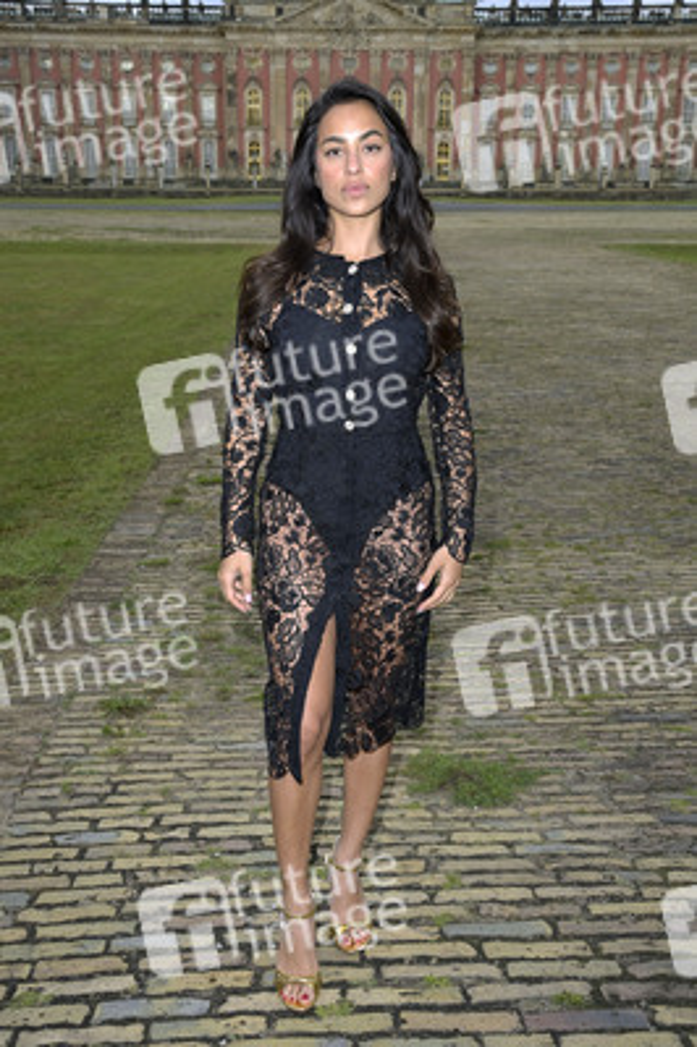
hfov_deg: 35.0
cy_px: 524
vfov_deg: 50.7
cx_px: 348
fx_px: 1105
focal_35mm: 38
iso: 500
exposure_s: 1/200
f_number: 9
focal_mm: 38
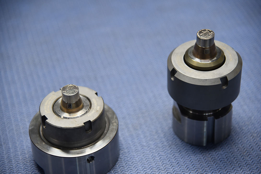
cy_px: 87
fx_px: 762
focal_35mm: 105
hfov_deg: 19.4
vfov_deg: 13.1
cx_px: 130
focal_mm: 105
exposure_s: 1/60
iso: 800
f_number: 4
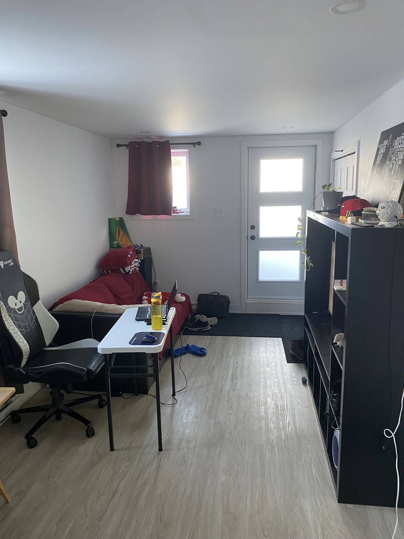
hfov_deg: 53.1
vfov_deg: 67.3
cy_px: 270
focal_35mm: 26
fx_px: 405
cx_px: 202
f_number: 1.8
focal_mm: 4.25
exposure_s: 1/60
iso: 320
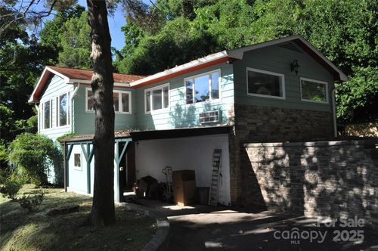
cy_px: 126
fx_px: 315
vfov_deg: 43.5
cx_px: 189
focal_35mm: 30
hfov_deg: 62.0
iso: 800
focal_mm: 20
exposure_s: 1/200
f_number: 8
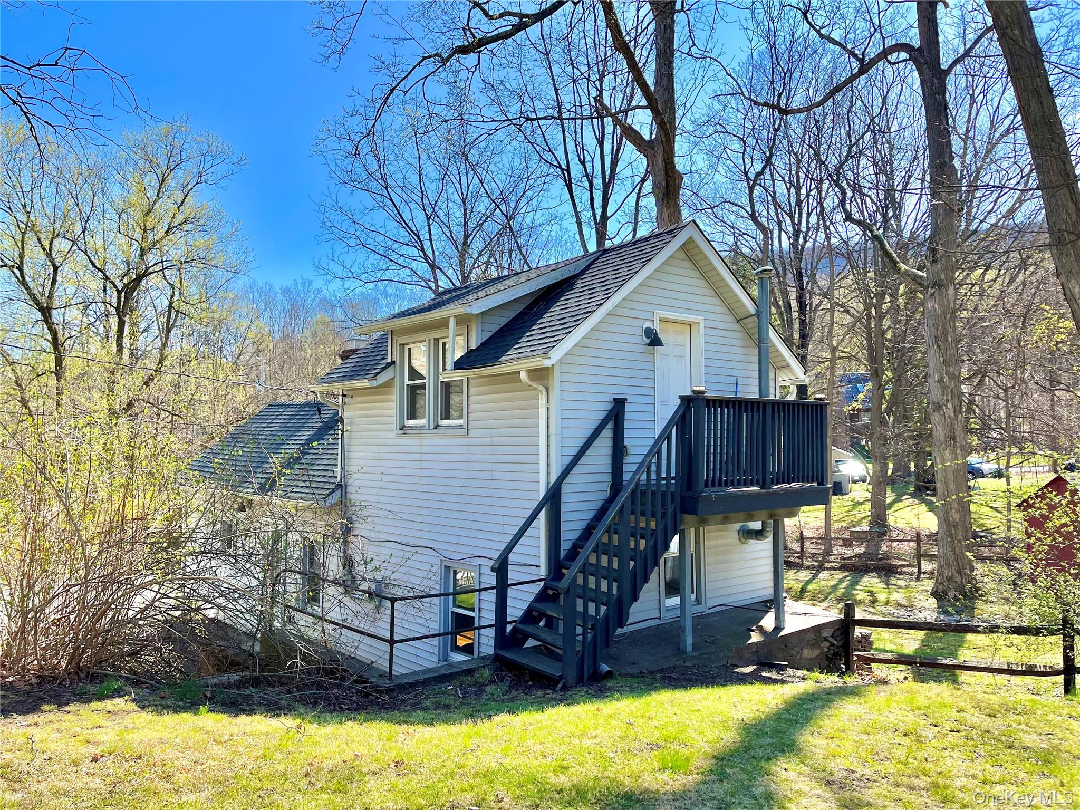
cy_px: 405
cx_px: 540
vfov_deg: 53.1
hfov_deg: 67.3
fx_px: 811
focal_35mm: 26
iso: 50
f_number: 1.6
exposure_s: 1/1695
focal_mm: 5.1
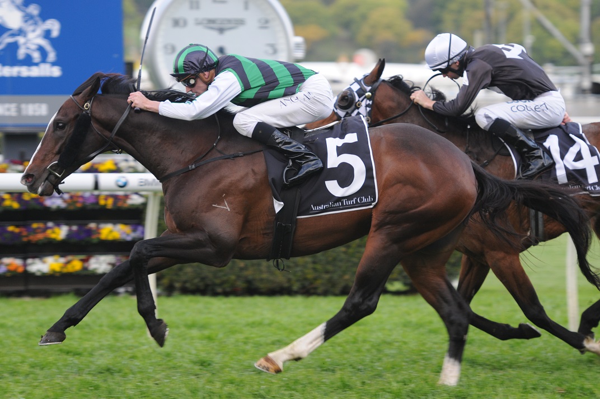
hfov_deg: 10.6
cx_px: 300
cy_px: 200
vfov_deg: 7.0
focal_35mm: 195
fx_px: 3246
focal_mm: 130
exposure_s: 1/640
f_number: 2.8
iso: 400
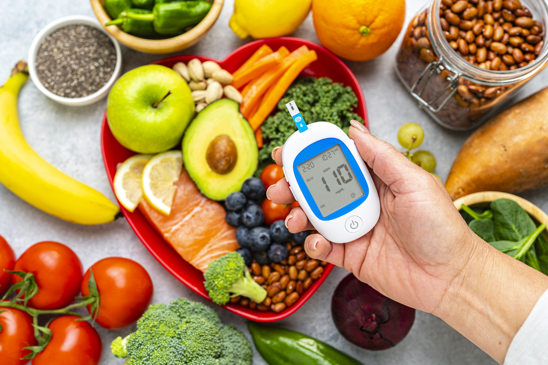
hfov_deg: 48.5
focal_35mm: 40
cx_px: 274
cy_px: 182
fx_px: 609
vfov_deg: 33.4
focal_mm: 40
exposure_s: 1/100
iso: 200
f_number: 4.5
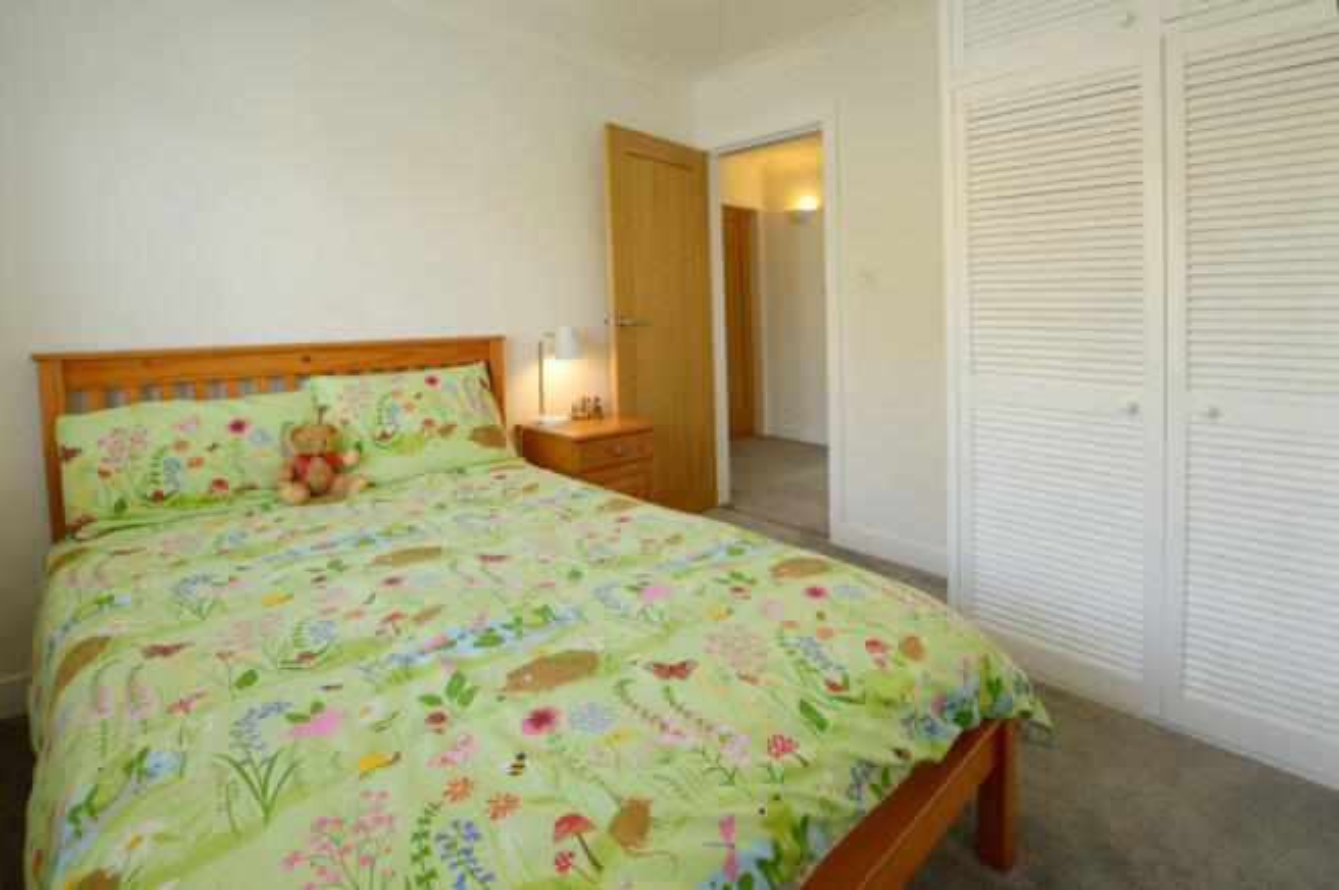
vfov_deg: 77.2
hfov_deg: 100.4
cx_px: 670
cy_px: 445
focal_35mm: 15
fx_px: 557
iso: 220
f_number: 8
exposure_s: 1/15
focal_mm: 10
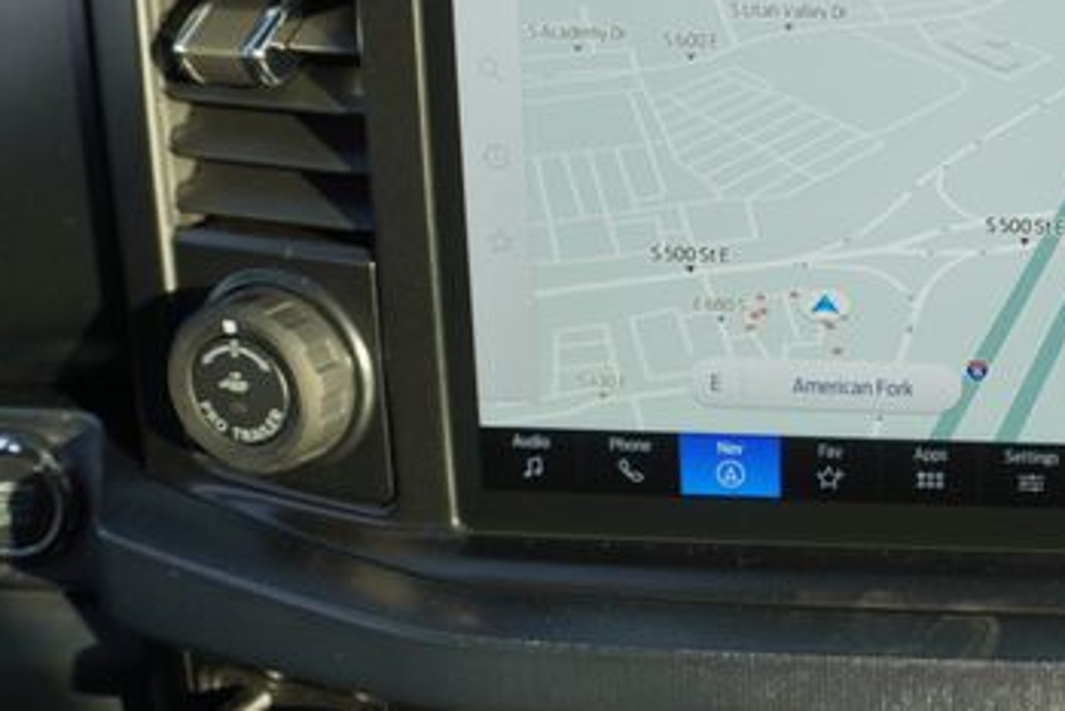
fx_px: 1302
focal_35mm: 44
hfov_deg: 41.0
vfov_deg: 30.3
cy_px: 232
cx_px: 961
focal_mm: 16
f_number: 5
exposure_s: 1/100
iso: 100
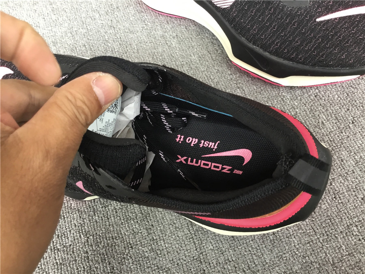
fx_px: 327
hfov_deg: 58.4
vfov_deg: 45.4
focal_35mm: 31
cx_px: 182
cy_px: 137
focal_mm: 3.3
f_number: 2.4
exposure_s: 1/33
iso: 40
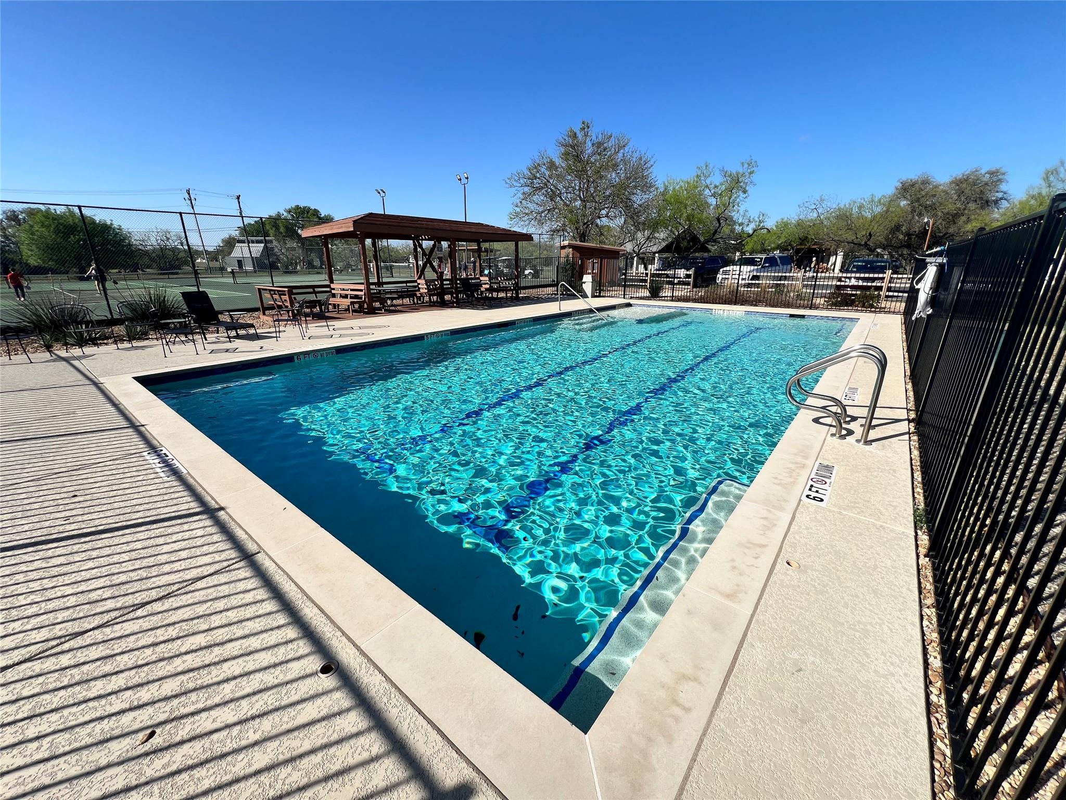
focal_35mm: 13
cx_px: 533
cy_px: 400
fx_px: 400
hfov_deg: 106.2
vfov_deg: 89.9
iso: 32
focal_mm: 1.57
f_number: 1.8
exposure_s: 1/1908
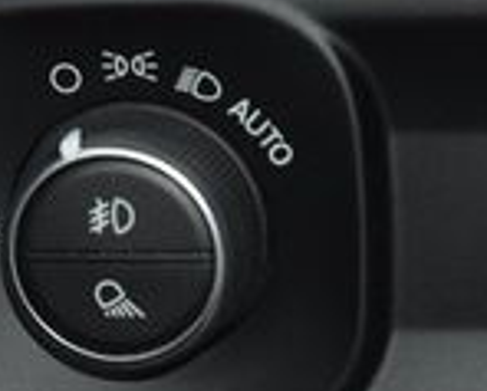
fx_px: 6138
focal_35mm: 425
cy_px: 248
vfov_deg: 3.7
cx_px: 188
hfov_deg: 4.5
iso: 2200
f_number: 4.5
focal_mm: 70
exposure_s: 1/15
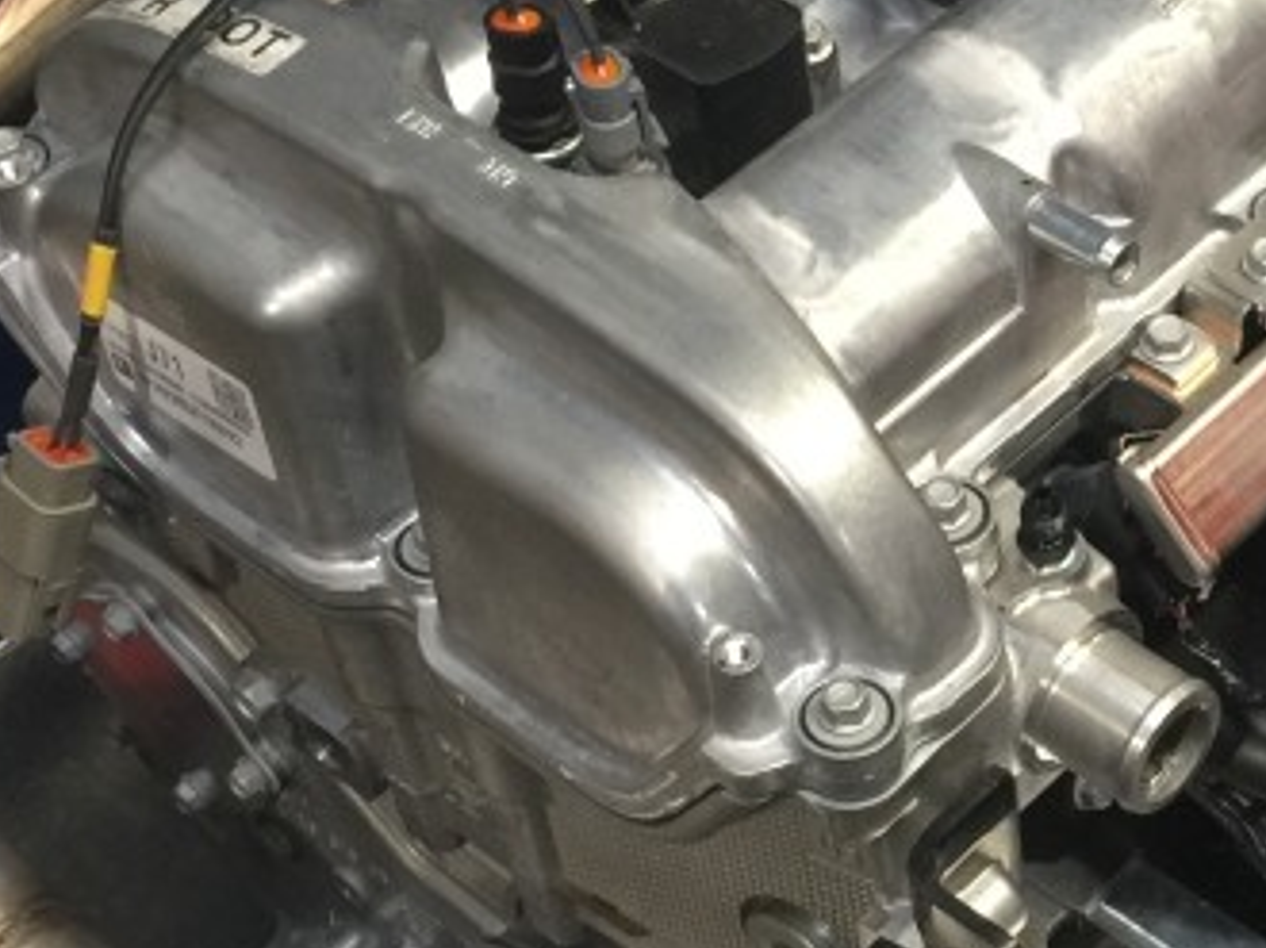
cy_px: 725
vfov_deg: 16.3
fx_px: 3289
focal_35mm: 90
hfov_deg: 21.2
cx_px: 1182
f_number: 2.2
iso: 80
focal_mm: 4.15
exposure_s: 1/15
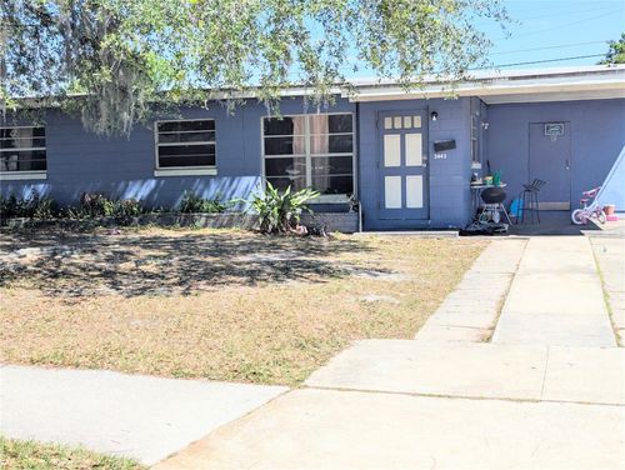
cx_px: 312
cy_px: 235
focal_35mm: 48
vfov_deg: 30.3
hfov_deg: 39.6
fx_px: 867
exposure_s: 1/1582
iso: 47
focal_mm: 6.81
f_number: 1.85
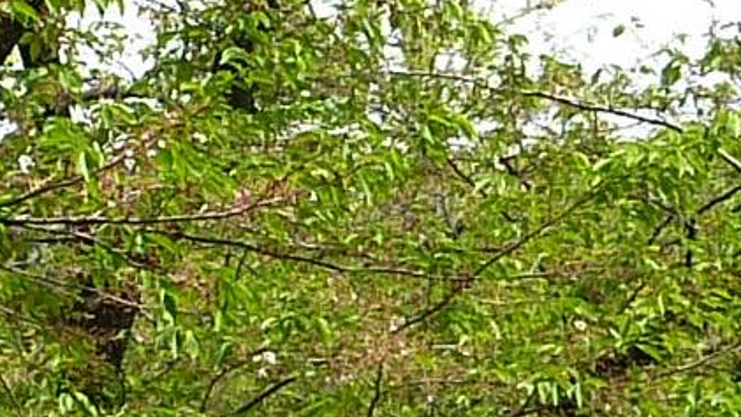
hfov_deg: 11.1
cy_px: 401
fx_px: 3754
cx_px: -81
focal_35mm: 191
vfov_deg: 6.3
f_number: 4
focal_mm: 4.1
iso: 80
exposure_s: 1/320
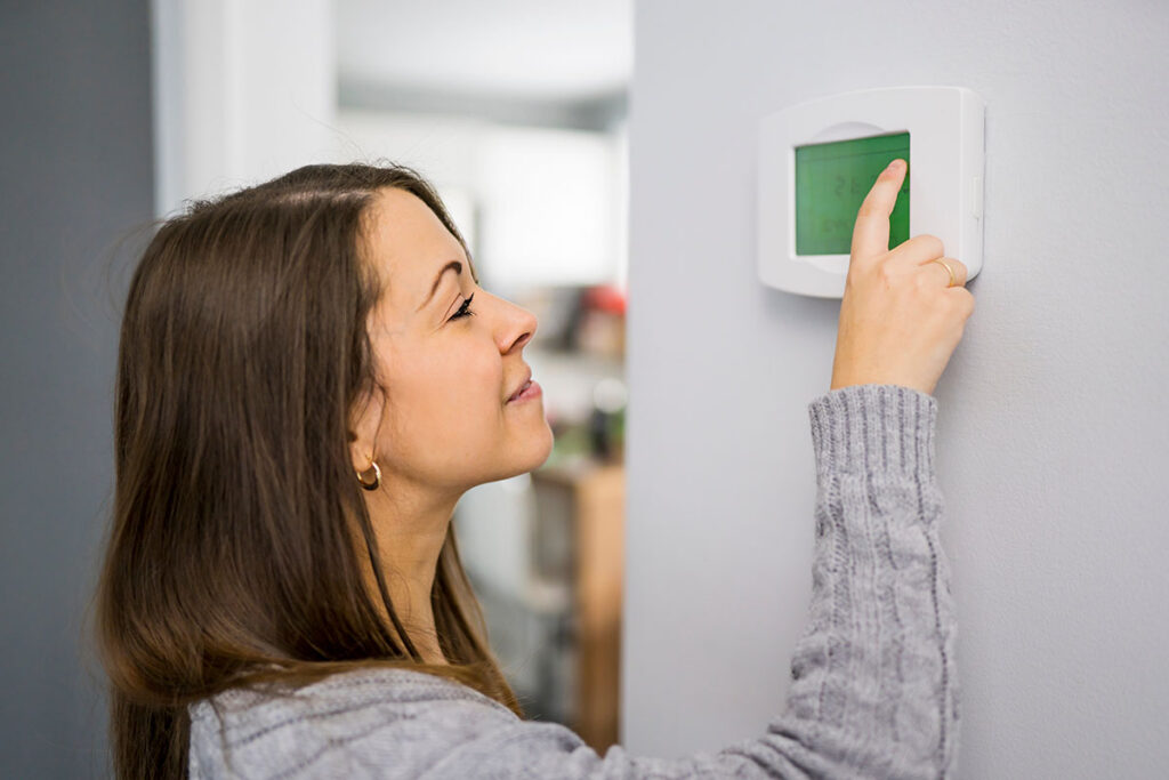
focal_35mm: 35
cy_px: 390
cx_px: 584
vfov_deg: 37.9
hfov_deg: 54.4
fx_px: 1137
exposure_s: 1/160
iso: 160
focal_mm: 35
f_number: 1.4
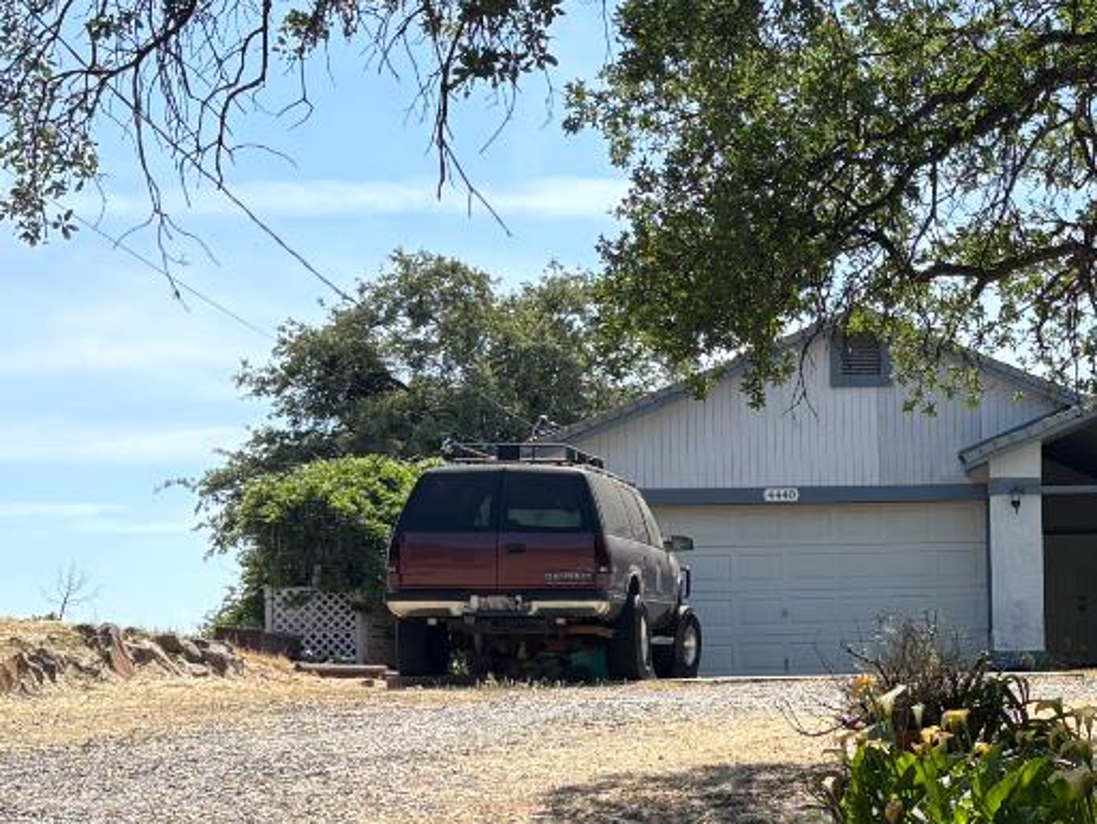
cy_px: 647
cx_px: 1189
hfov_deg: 24.1
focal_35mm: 76
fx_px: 2409
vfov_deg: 19.2
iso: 50
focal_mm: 5.96
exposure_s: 1/2451
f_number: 1.6
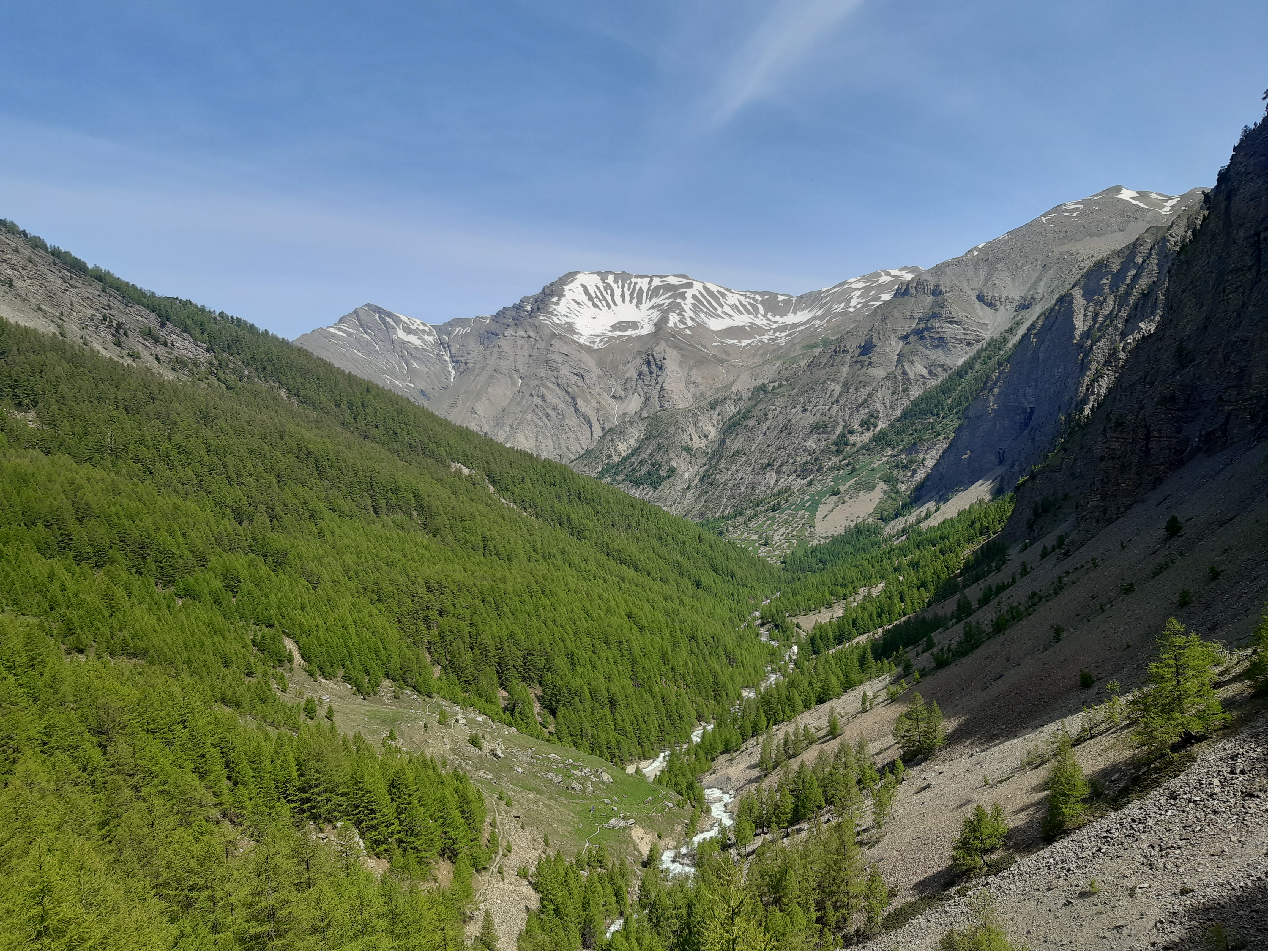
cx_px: 634
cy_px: 476
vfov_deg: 53.1
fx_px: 952
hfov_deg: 67.3
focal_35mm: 26
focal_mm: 3.92
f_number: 1.7
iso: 40
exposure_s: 1/2000
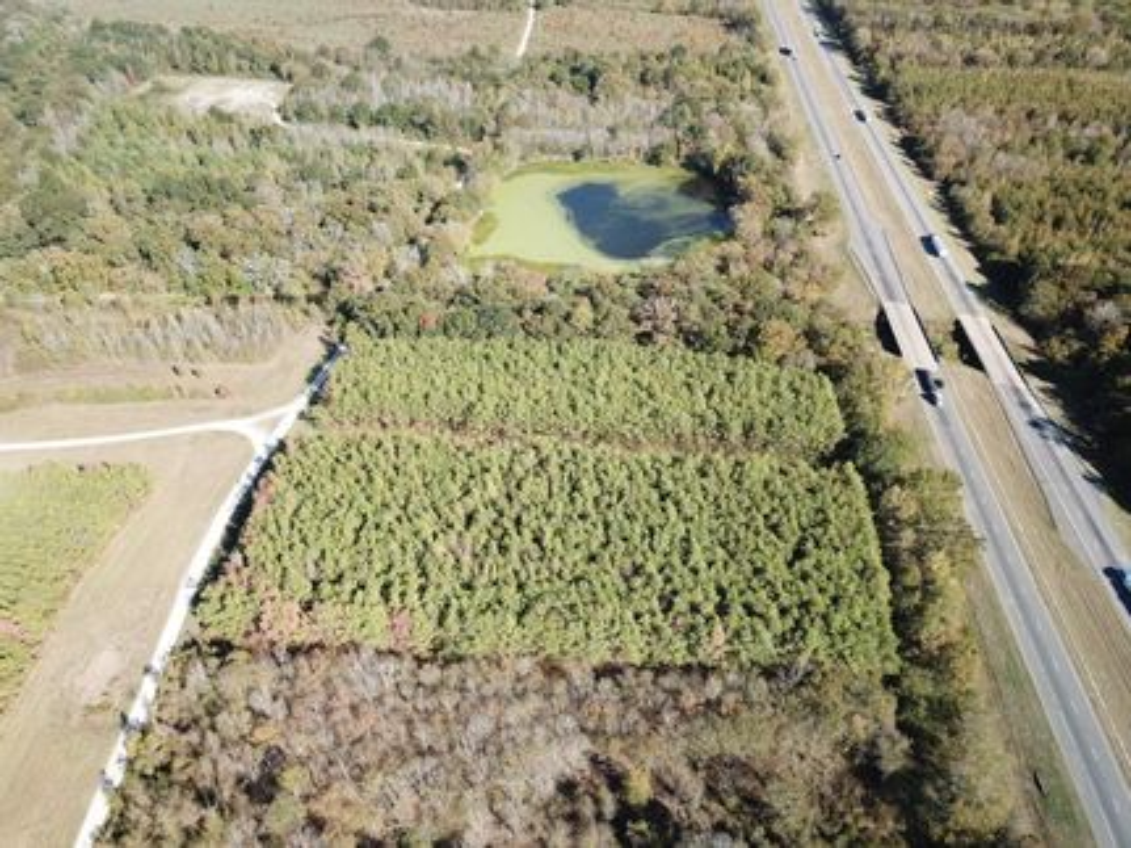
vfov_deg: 53.0
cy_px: 424
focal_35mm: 26
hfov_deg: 67.3
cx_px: 566
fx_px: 849
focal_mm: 4.73
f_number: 2.2
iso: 100
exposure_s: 1/150
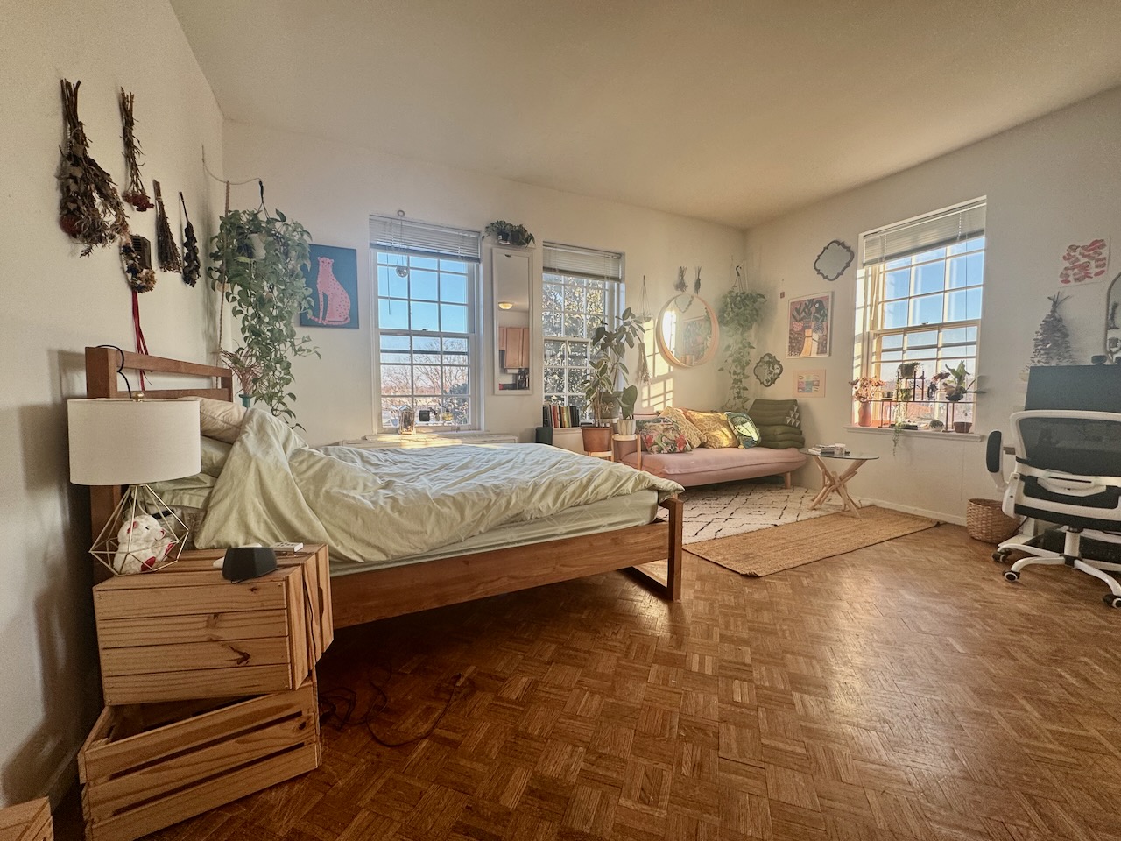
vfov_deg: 85.7
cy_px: 420
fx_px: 453
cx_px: 560
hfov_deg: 102.1
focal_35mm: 14
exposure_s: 1/99
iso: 80
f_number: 2.2
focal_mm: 2.22
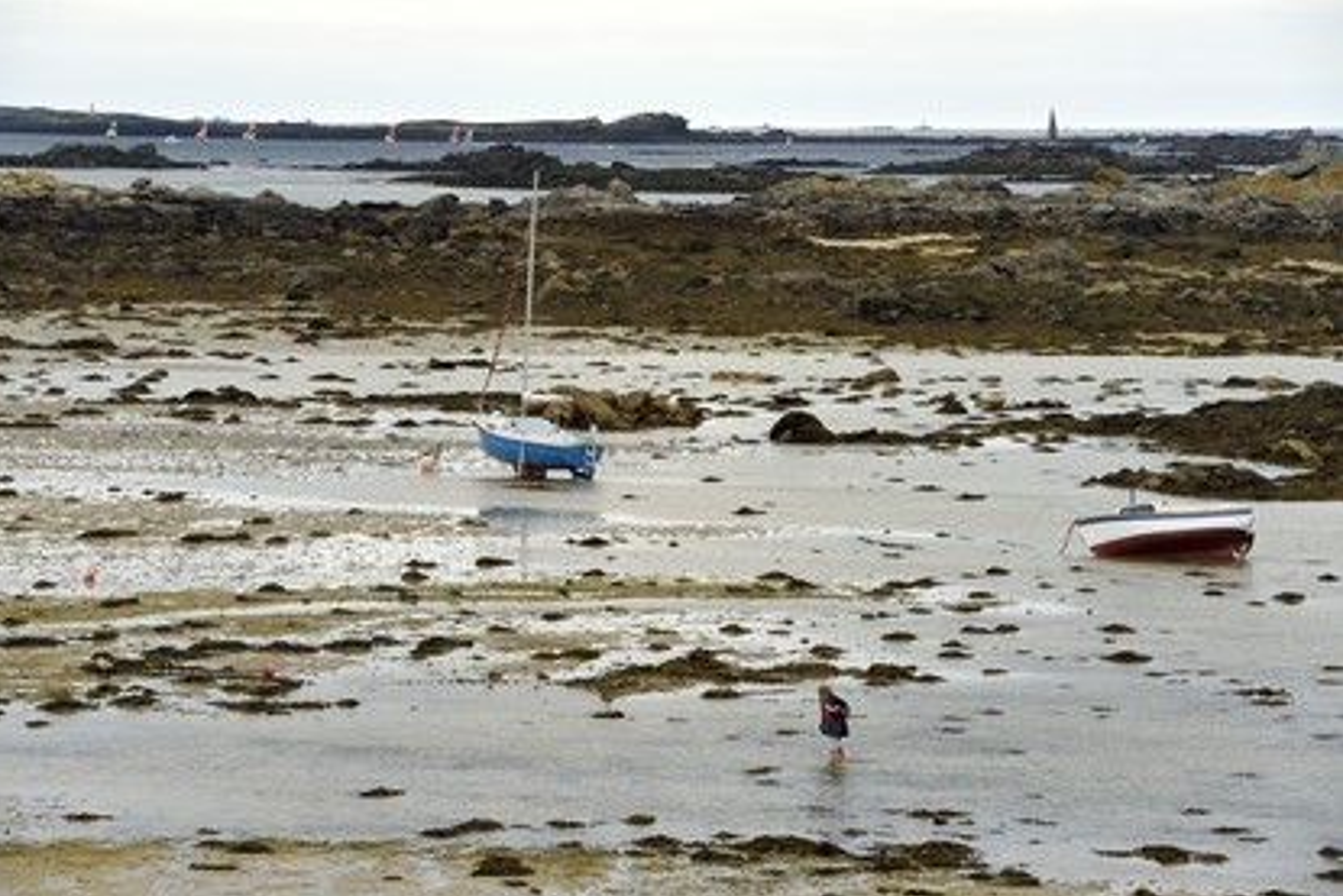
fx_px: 6045
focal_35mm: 162
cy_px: 450
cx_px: 667
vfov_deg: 8.5
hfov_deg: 12.7
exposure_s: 1/250
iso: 200
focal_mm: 160
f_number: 10
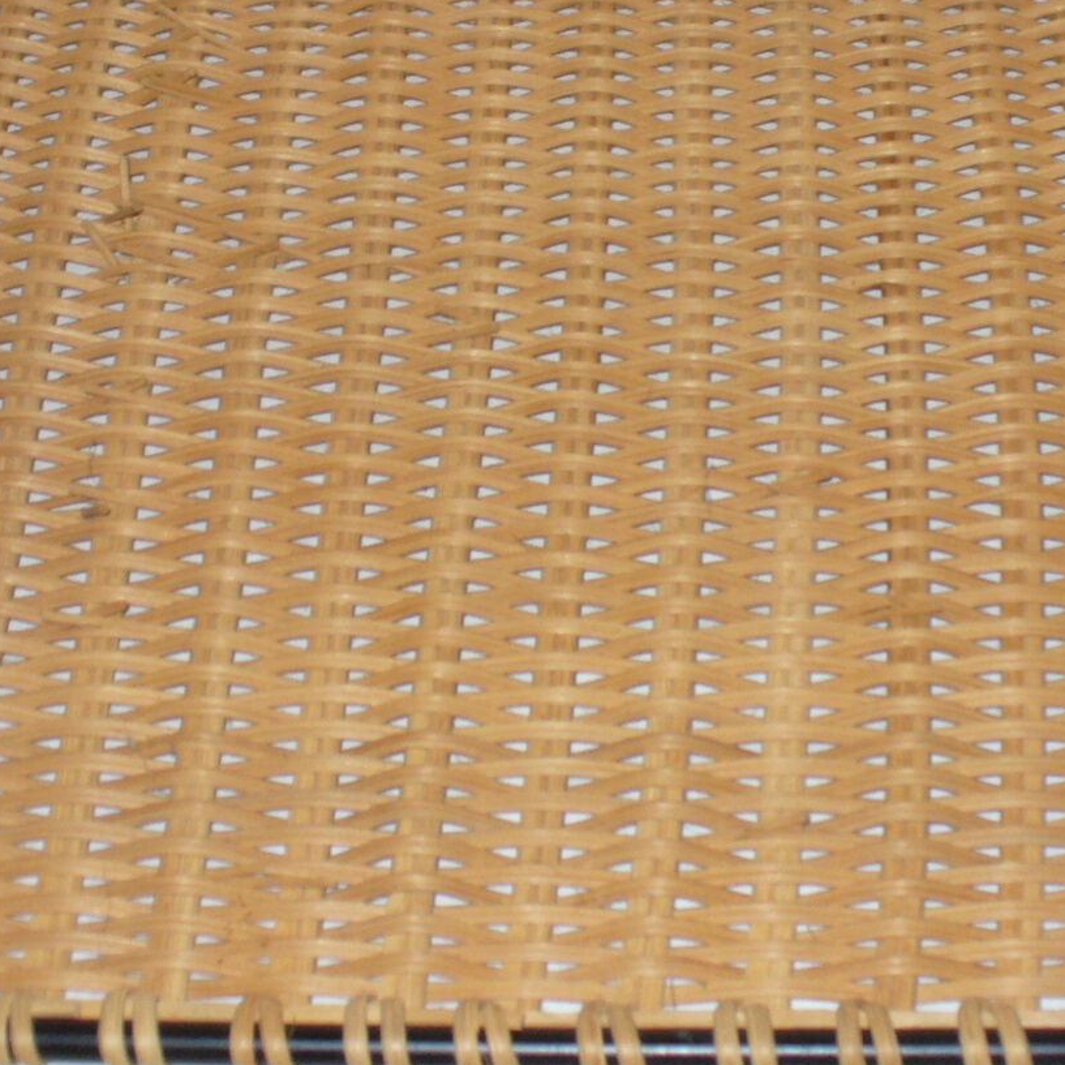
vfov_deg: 20.8
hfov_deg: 21.1
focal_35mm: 82
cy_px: 153
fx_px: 2854
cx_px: 716
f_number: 2.8
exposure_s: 1/30
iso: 100
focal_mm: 6.1
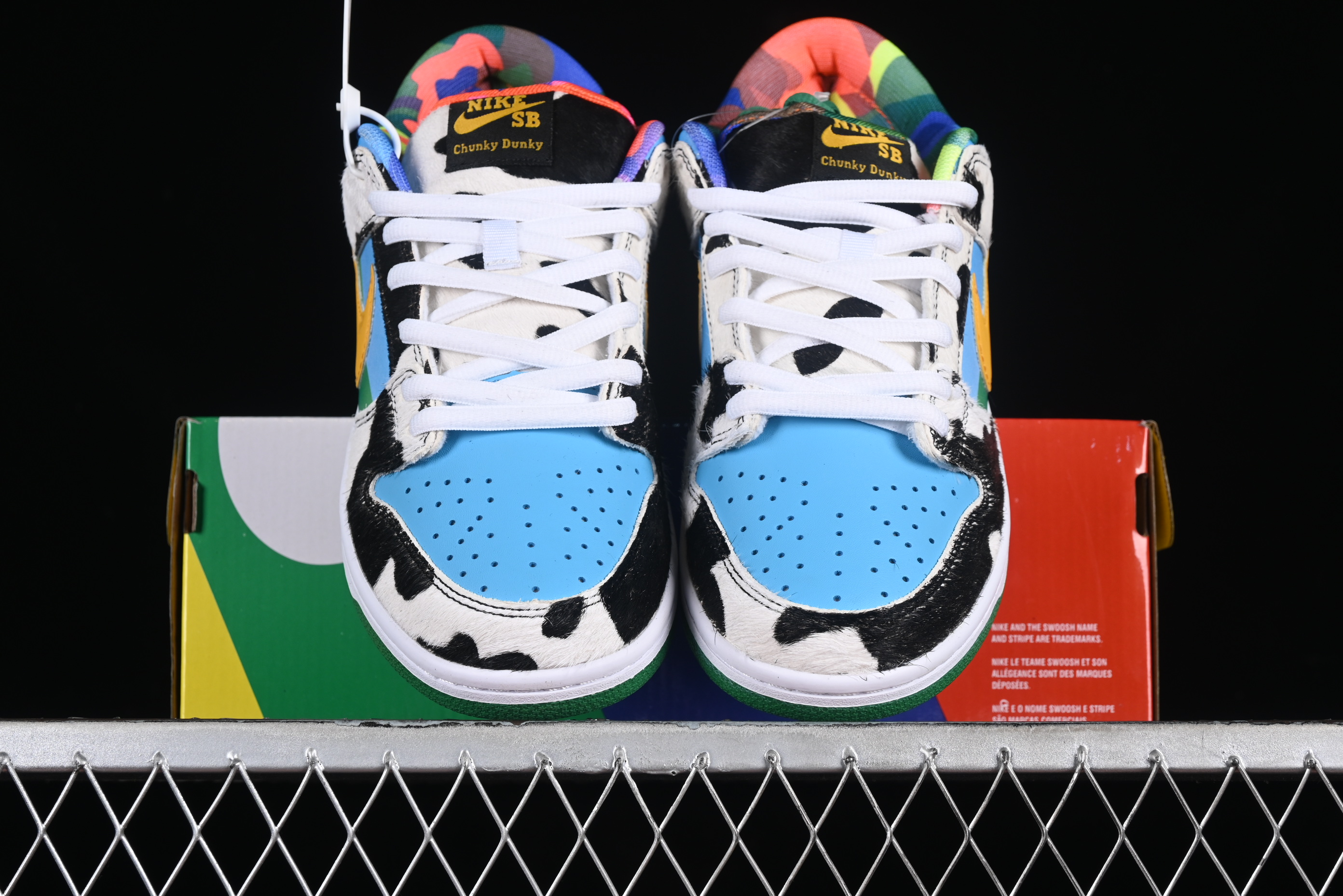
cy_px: 448
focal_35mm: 75
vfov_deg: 18.2
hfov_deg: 27.0
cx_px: 672
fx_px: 2798
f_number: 7.1
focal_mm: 50
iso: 160
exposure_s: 1/80
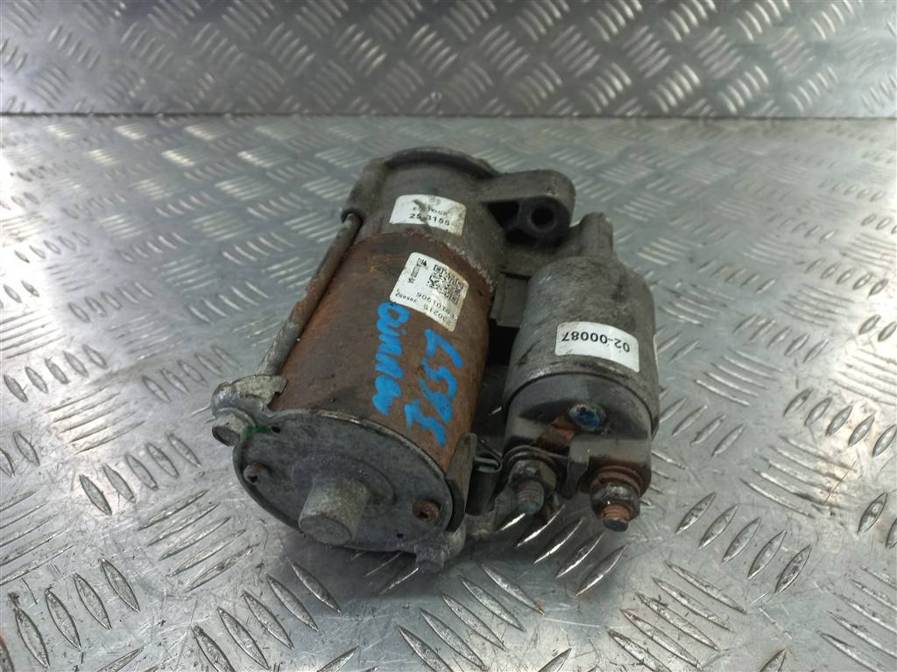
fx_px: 648
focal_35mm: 25
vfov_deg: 54.9
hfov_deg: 69.4
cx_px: 448
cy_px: 336
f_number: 1.8
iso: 64
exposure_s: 1/50
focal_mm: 4.6
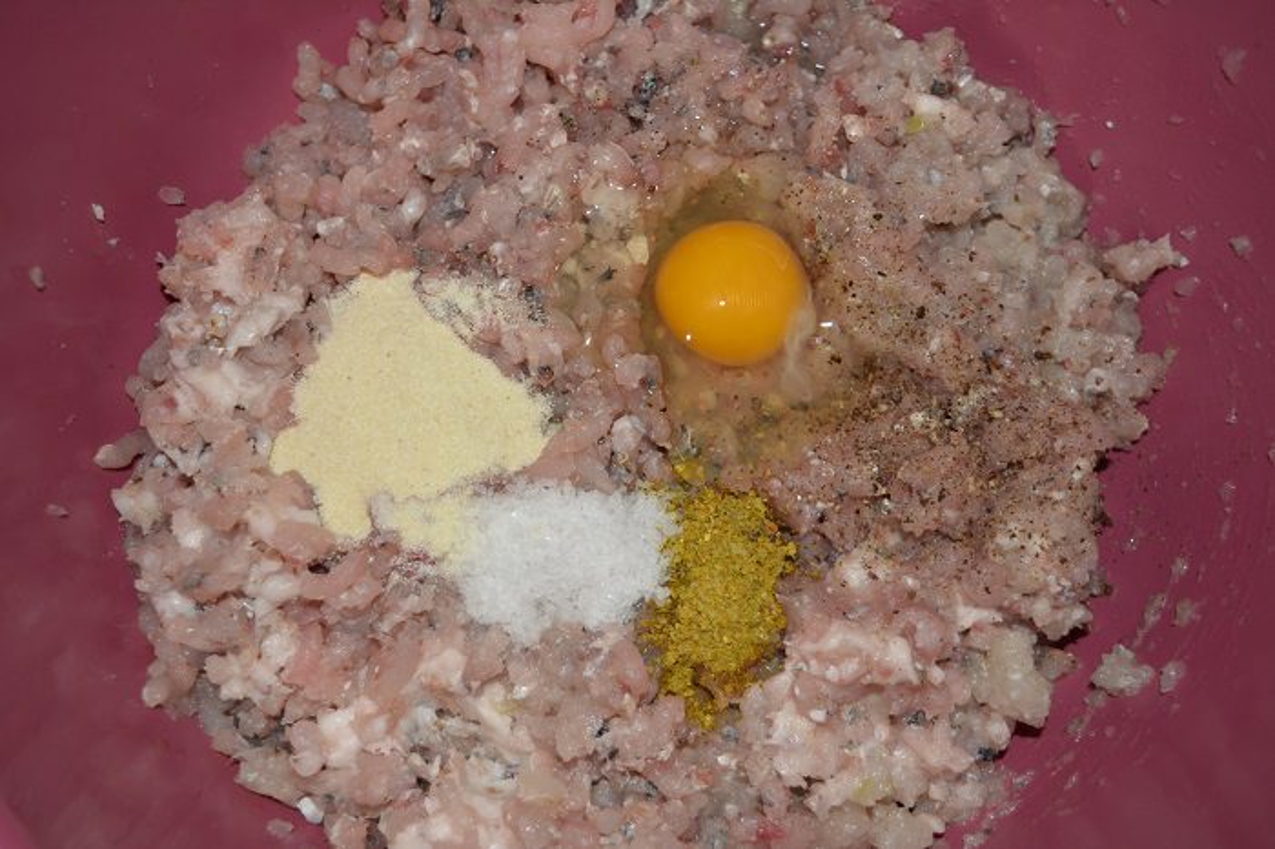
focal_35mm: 46
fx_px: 1646
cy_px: 424
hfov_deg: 42.3
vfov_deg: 28.9
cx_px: 638
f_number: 4.2
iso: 280
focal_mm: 31
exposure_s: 1/60
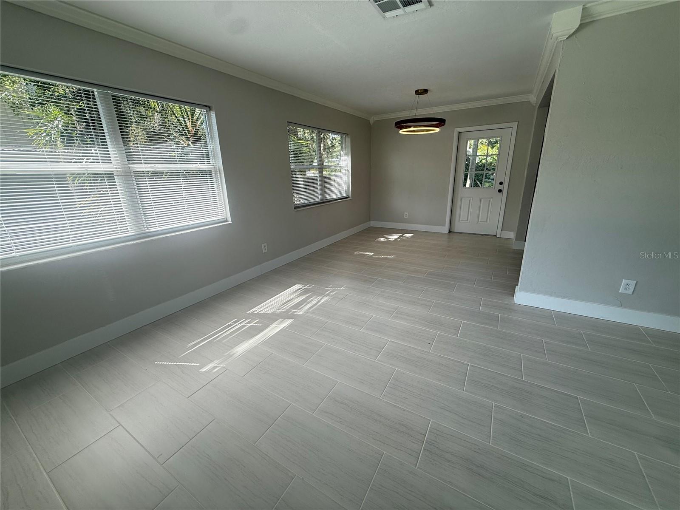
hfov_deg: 102.1
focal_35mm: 14
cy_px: 255
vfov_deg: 85.7
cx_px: 340
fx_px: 275
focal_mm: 2.22
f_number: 2.2
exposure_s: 1/303
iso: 64
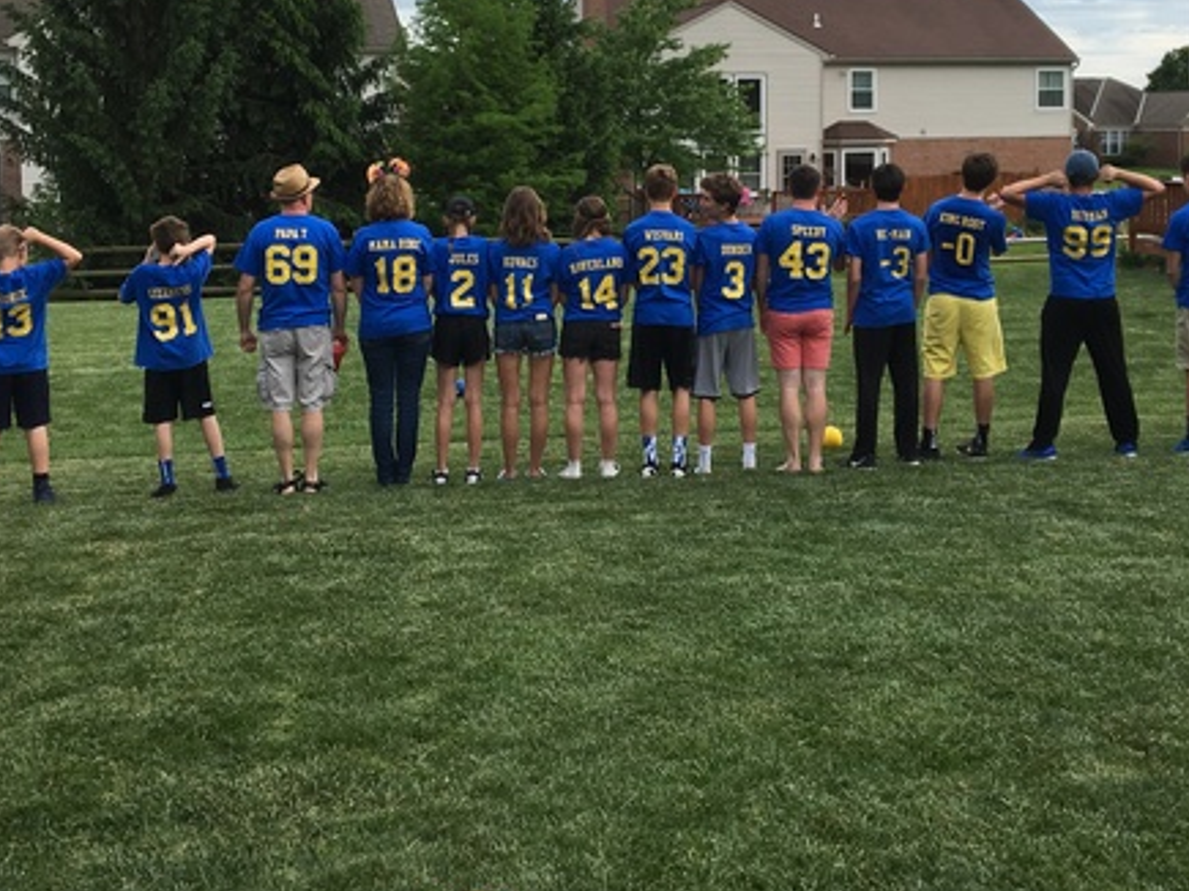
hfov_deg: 39.6
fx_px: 1648
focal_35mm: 48
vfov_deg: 29.7
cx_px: 645
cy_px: 216
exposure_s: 1/591
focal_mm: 4.15
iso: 25
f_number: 2.2
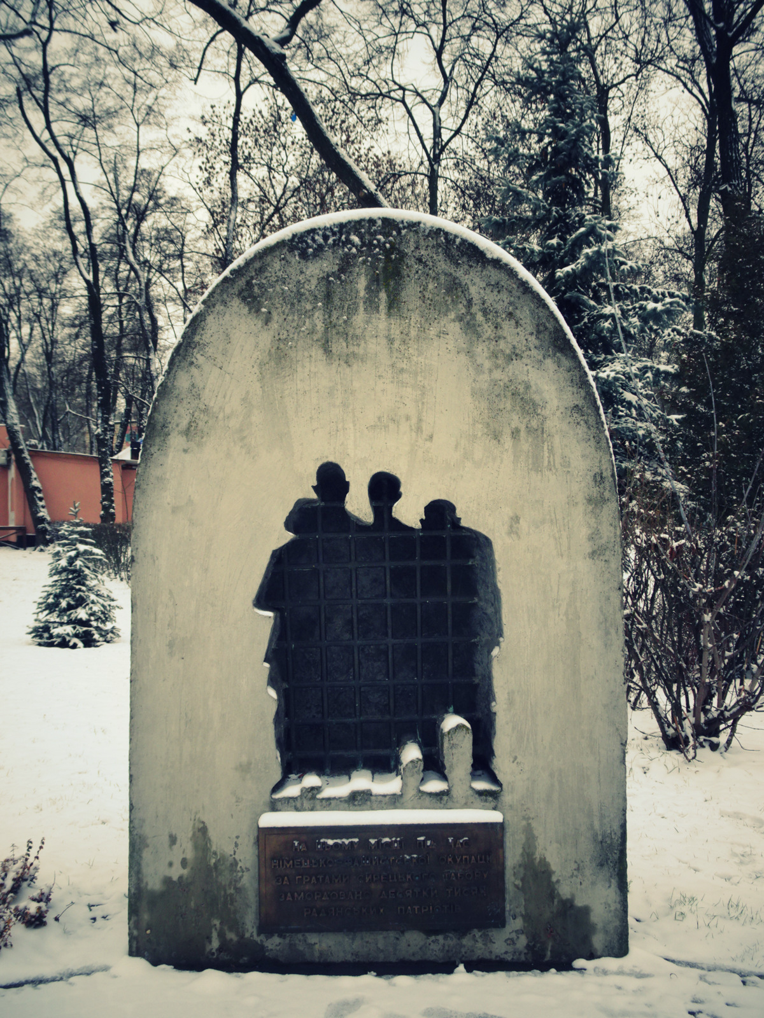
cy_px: 509
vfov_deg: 55.4
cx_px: 382
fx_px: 971
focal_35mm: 33
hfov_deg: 42.9
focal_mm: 5.61
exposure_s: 1/60
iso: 80
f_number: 4
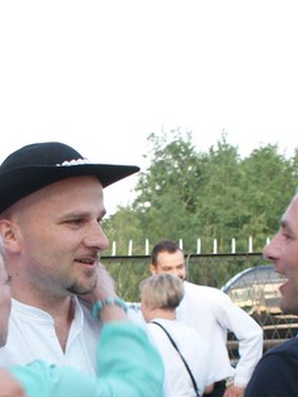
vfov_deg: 18.4
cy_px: 371
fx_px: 1206
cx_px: 76
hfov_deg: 14.0
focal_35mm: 105
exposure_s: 1/60
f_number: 4.5
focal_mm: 22
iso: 100
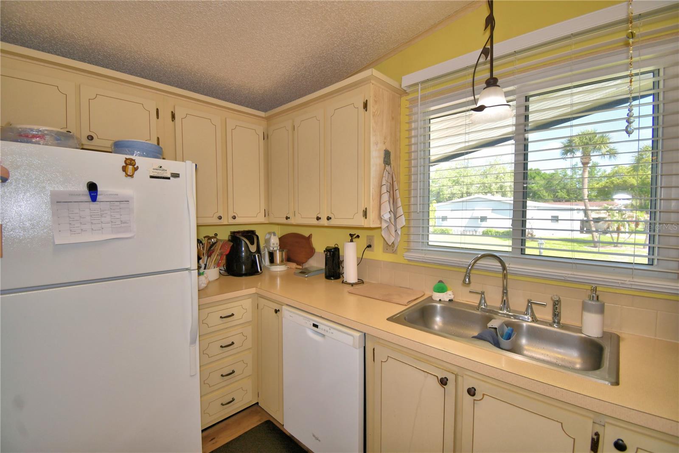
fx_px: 283
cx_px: 340
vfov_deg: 77.3
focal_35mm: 15
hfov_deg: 100.4
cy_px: 226
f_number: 4.5
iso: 110
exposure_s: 1/60
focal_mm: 10
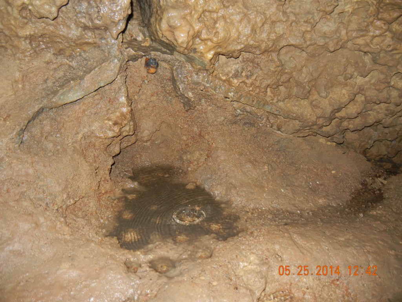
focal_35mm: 30
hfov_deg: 60.0
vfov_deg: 46.8
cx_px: 201
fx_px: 348
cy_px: 151
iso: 200
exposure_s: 1/30
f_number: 3.5
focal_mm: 5.4
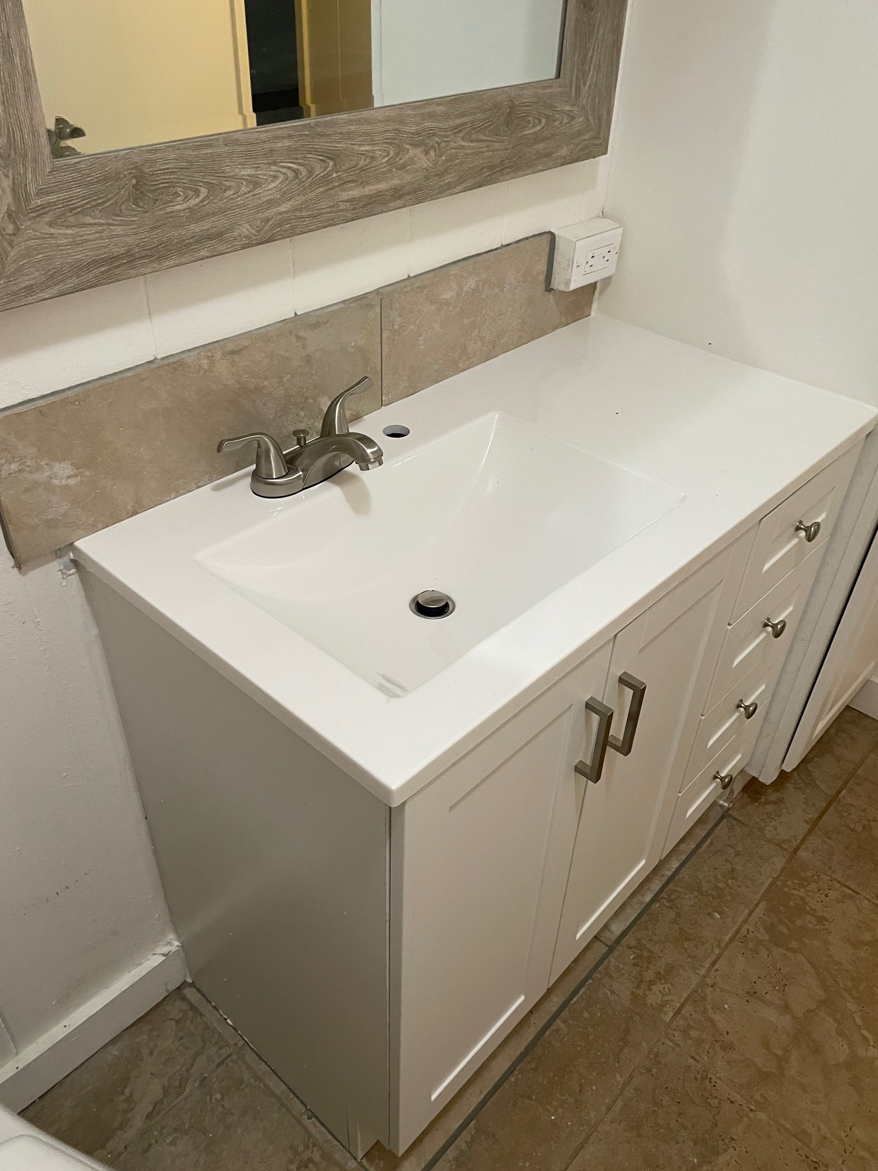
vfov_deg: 65.3
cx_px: 447
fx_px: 913
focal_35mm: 27
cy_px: 595
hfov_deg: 51.3
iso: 200
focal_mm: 4.2
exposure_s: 1/60
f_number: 1.6
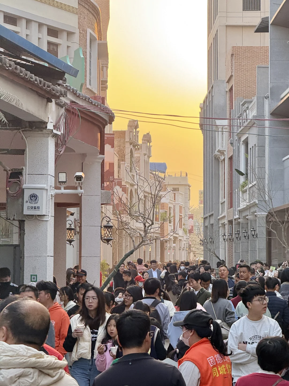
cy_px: 193
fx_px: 1336
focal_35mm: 120
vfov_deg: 16.4
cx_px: 144
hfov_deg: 12.3
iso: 80
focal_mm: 15.66
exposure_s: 1/99
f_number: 2.8
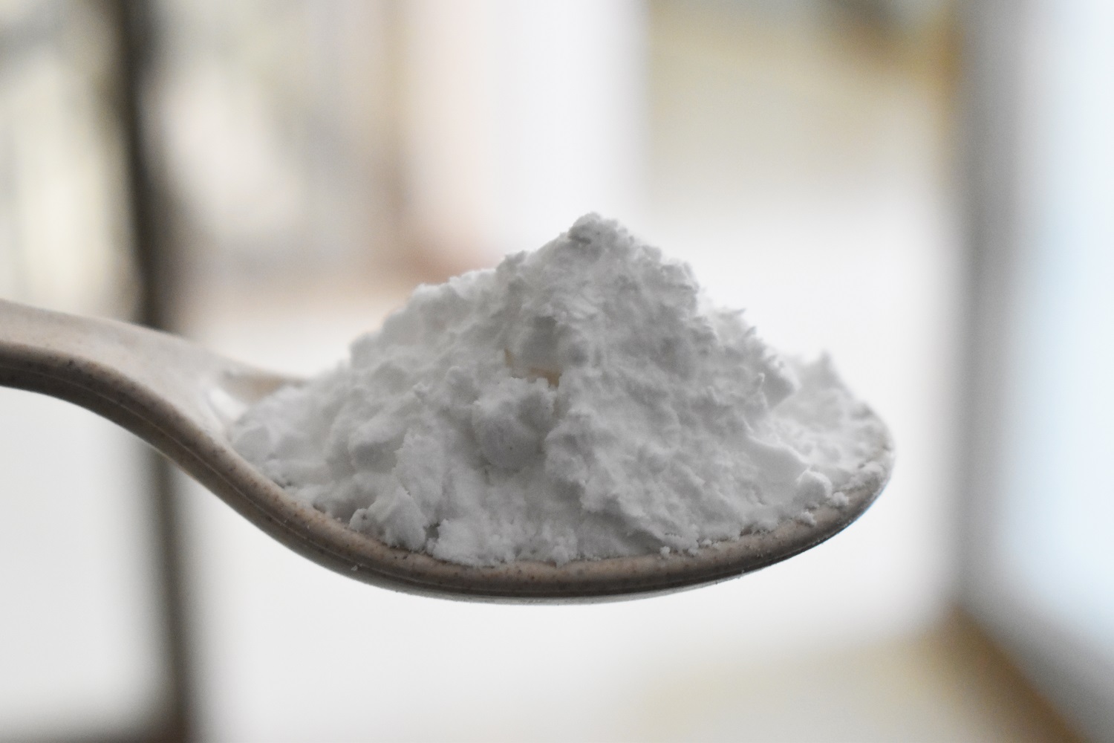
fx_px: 2089
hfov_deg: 29.9
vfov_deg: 20.2
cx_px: 557
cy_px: 372
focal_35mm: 68
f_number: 5
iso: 3200
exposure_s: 1/40
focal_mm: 45
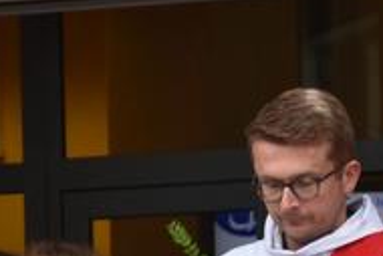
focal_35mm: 442
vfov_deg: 3.1
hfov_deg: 4.7
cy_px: 386
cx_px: 181
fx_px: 4706
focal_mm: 80
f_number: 5.6
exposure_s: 1/125
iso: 400
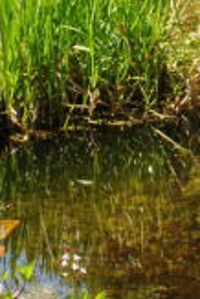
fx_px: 1879
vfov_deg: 9.0
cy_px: 7
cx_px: 245
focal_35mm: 226
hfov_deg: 6.1
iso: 100
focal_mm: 24
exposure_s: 1/125
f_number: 8
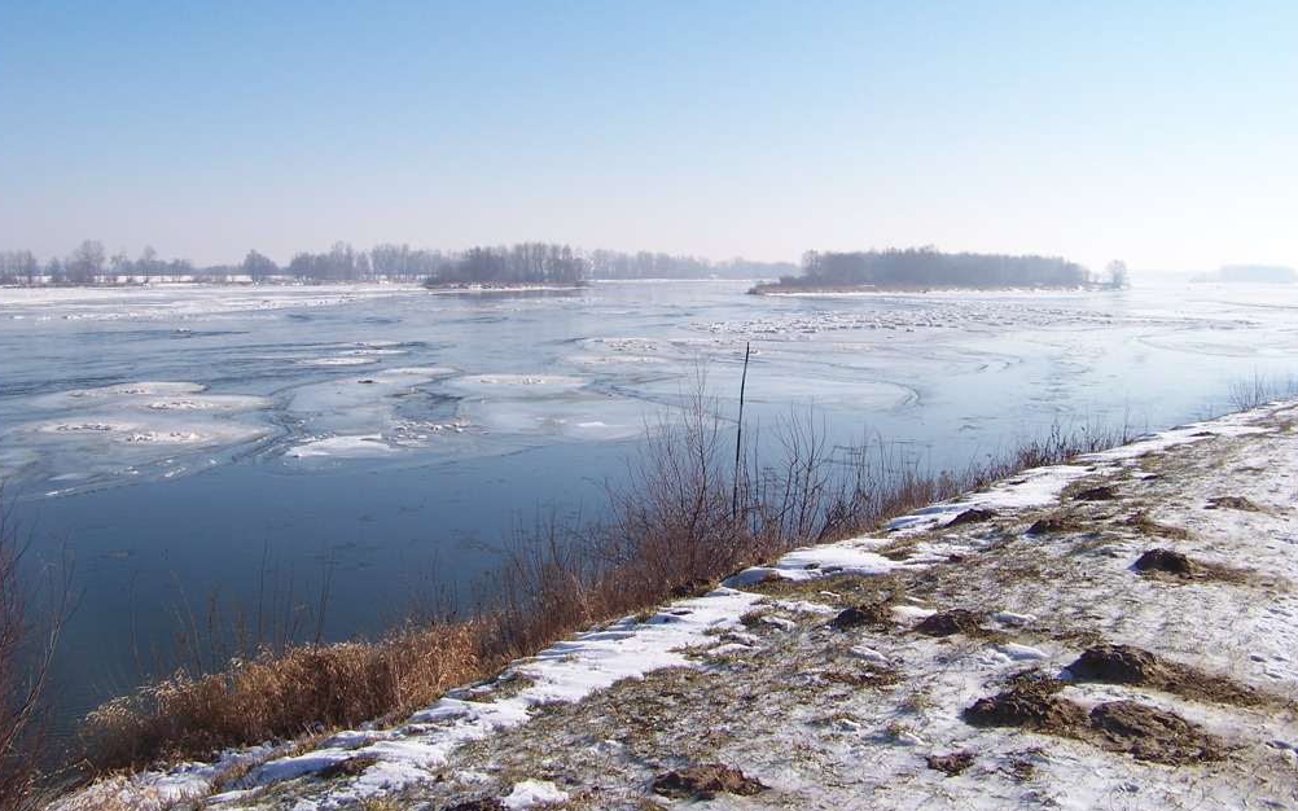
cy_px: 321
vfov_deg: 32.7
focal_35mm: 39
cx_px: 646
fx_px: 1379
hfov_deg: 50.4
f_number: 4
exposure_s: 1/640
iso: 64
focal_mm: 5.85
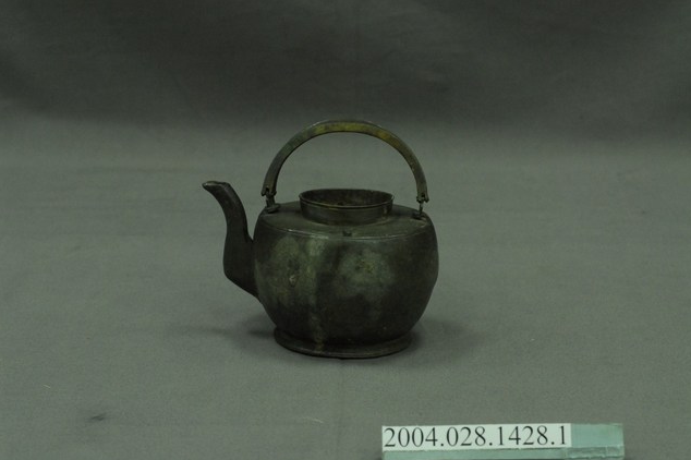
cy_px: 232
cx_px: 347
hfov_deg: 22.4
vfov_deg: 15.0
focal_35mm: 91
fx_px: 1746
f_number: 10
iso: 1000
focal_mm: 60
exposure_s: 1/20
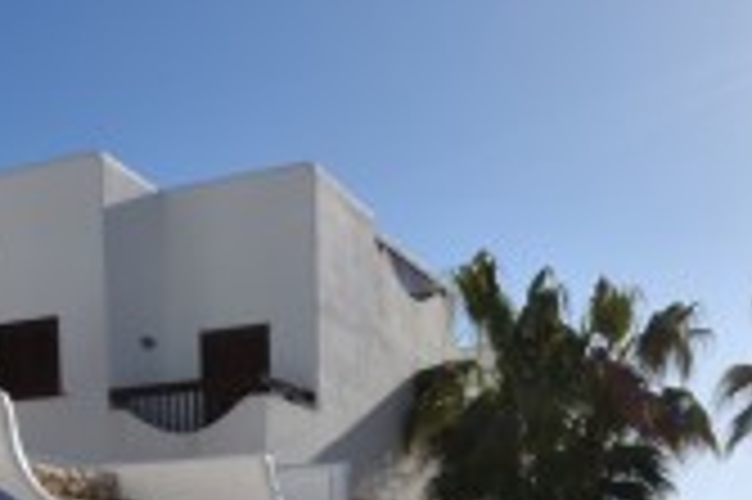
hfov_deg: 42.4
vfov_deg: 24.1
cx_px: 482
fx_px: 960
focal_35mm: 46
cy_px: 714
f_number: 13
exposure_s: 1/200
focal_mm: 10
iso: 100
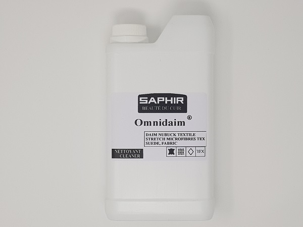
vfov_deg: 53.1
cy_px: 114
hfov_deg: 67.3
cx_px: 152
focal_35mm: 26
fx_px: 228
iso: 40
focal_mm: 4.2
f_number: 1.7
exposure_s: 1/359
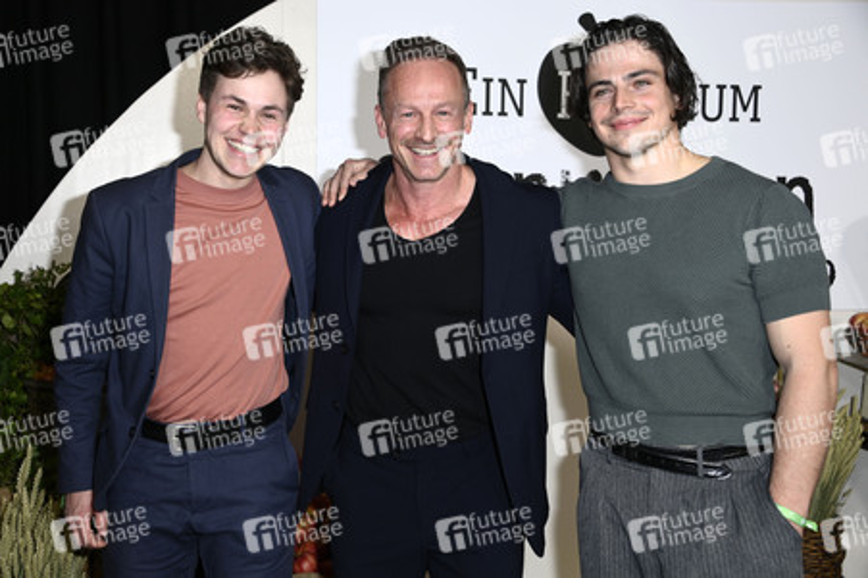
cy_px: 289
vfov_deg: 26.0
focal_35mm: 52
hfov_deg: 38.2
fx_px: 1253
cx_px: 434
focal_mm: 52
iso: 640
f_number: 5
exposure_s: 1/250
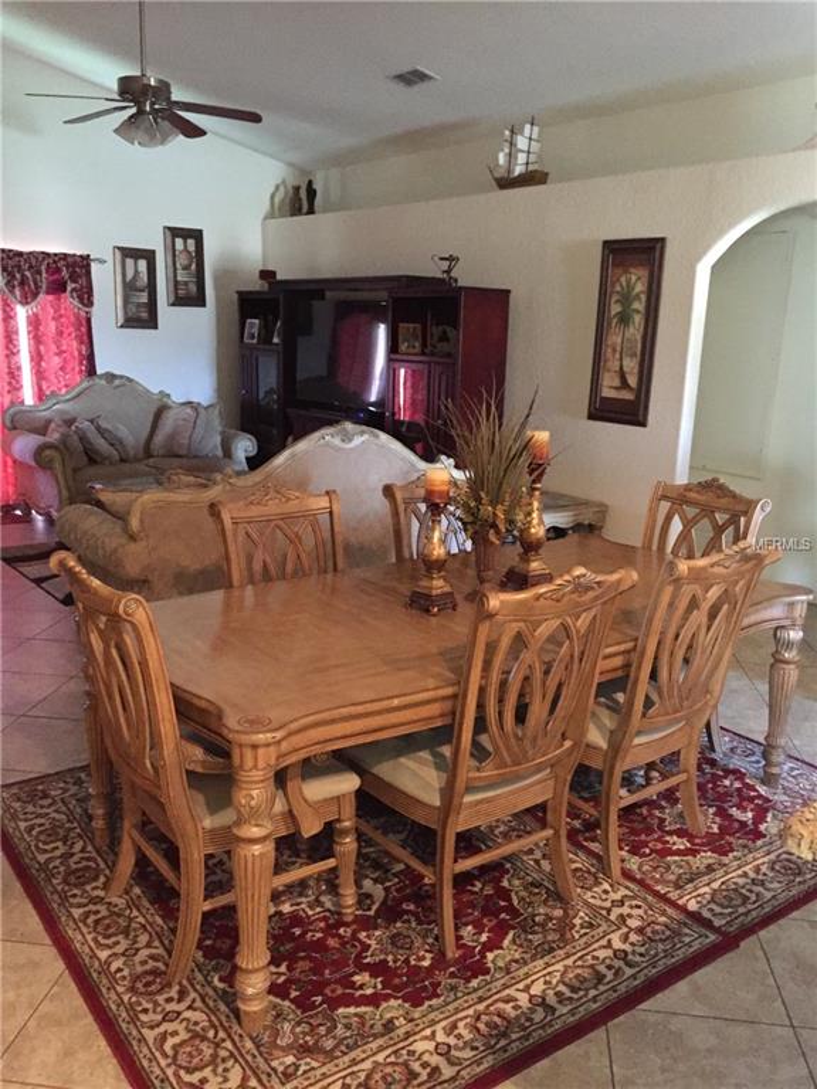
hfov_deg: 48.2
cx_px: 408
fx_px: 913
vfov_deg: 61.7
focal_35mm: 29
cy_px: 544
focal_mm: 4.15
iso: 400
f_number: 2.2
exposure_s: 1/15
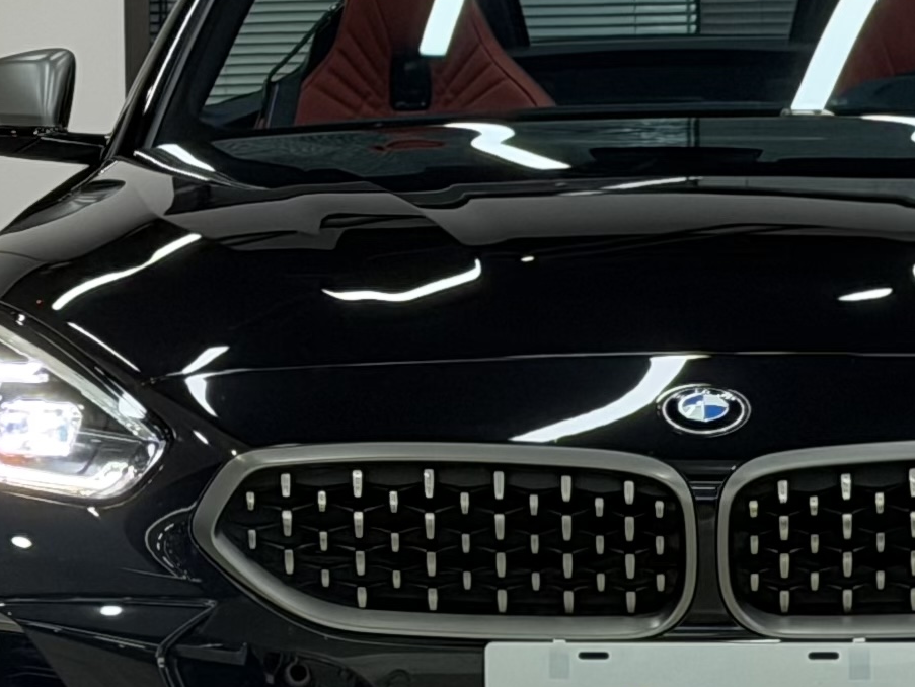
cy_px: -29
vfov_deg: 7.9
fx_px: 4918
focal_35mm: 186
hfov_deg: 10.5
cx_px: -87
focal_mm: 6.76
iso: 50
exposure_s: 1/98
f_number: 1.78
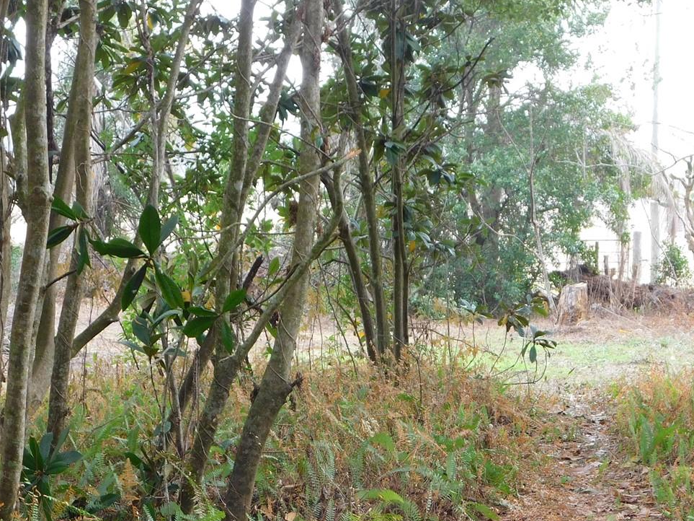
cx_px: 392
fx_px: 1965
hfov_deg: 20.0
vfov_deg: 15.0
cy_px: 396
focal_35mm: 98
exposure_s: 1/30
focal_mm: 10.4
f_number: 4
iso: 125
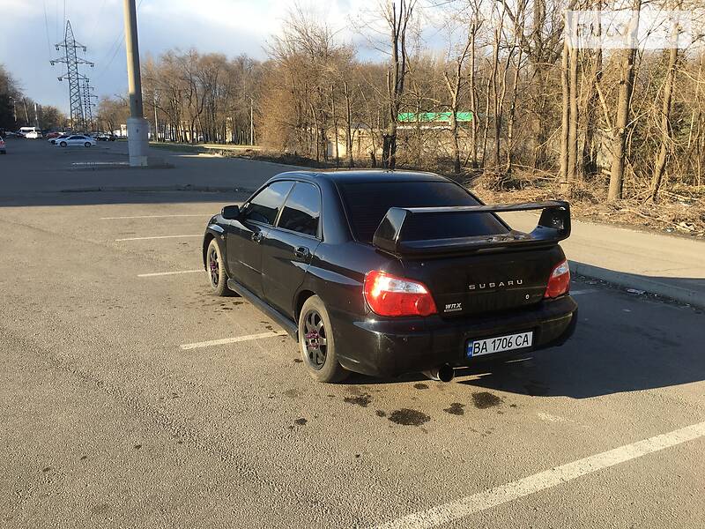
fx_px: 591
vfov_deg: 48.2
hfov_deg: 61.7
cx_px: 352
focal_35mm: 29
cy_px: 264
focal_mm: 4.2
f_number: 2.2
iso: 25
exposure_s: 1/392
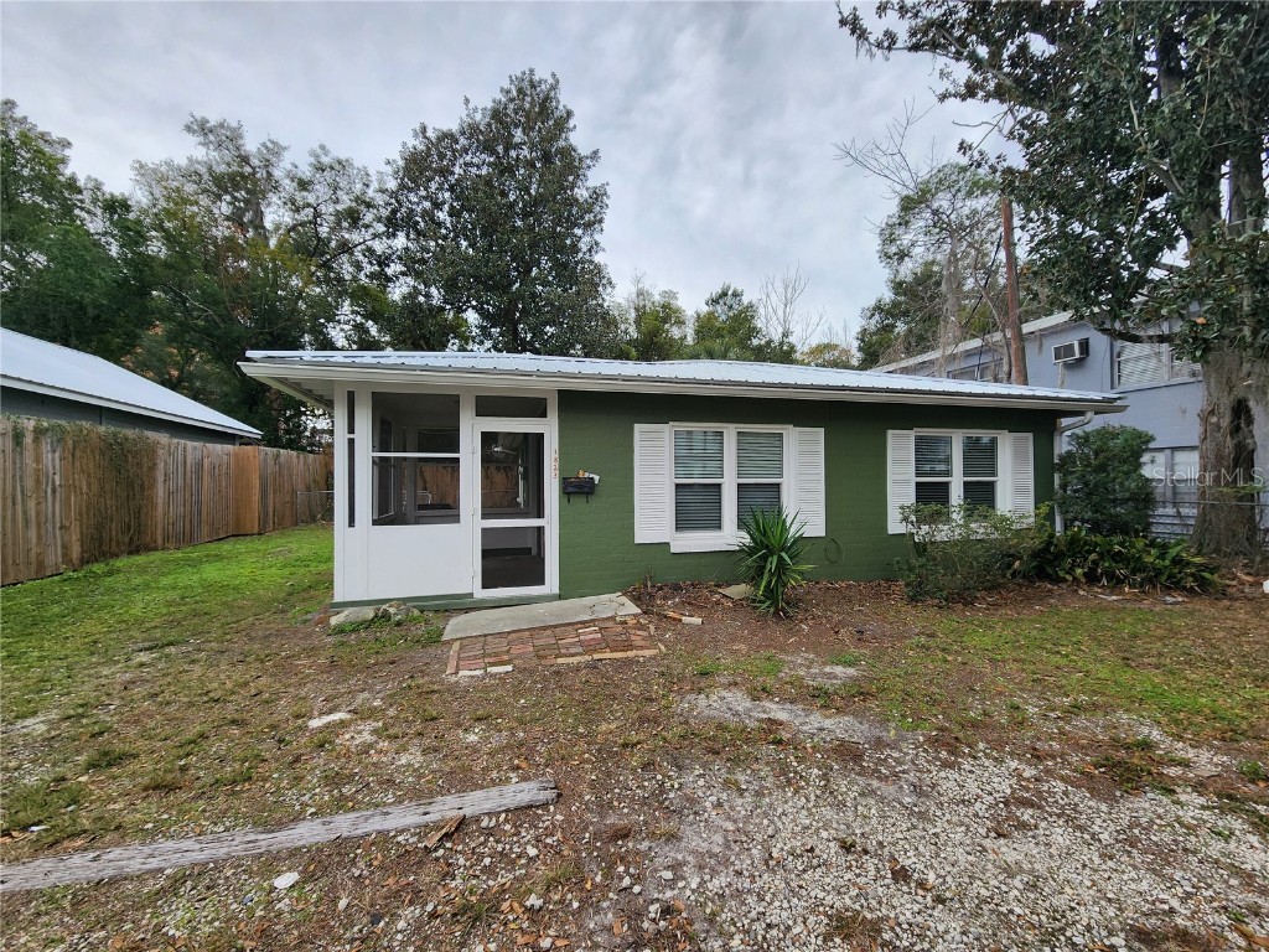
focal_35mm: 13
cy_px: 476
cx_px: 634
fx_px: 477
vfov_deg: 89.9
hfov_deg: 106.2
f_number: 2.2
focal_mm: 2.2
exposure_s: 1/390
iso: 50
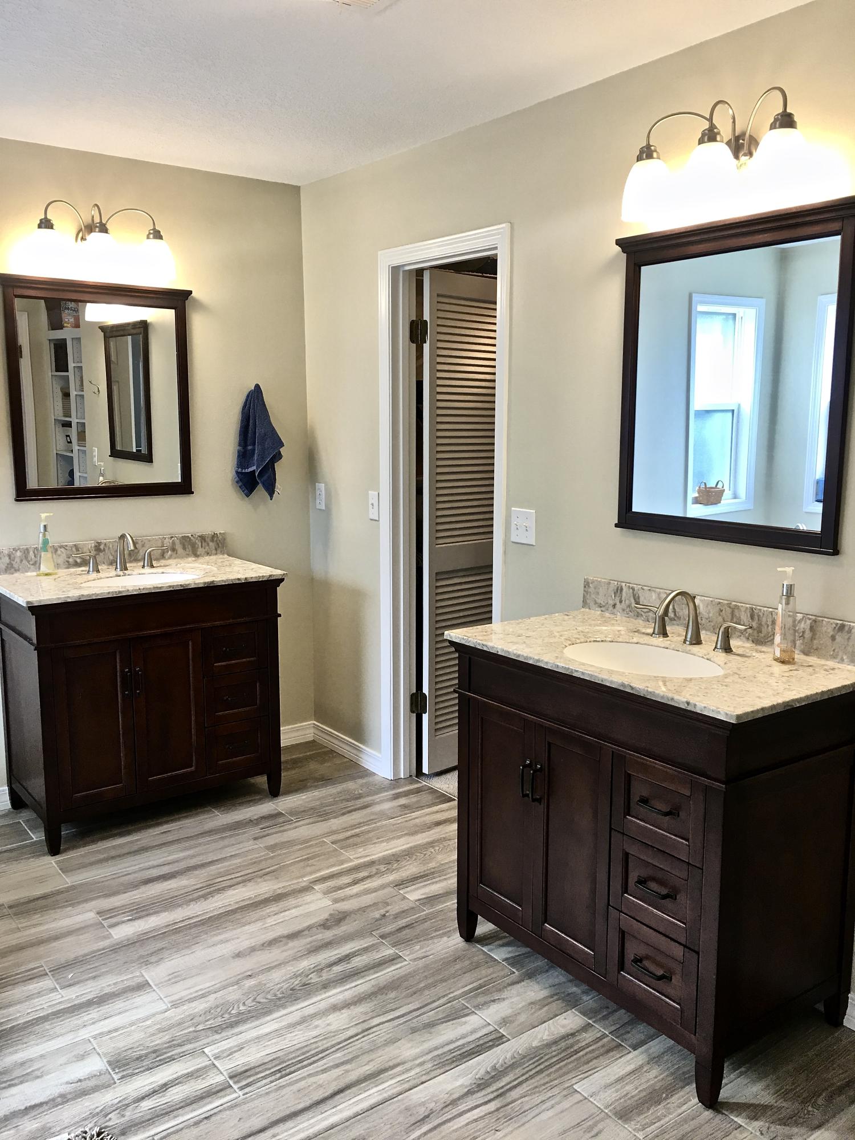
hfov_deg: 48.2
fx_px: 955
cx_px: 428
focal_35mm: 29
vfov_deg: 61.7
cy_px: 570
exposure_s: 1/30
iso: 25
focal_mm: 4.15
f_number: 2.2
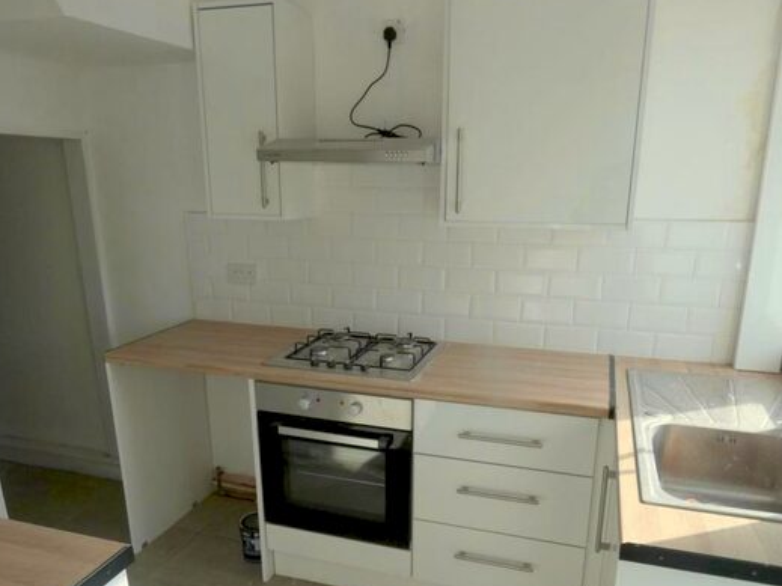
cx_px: 393
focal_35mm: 27
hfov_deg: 65.3
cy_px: 377
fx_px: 610
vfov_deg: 50.6
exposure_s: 1/320
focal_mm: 3.6
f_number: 2.8
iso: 80
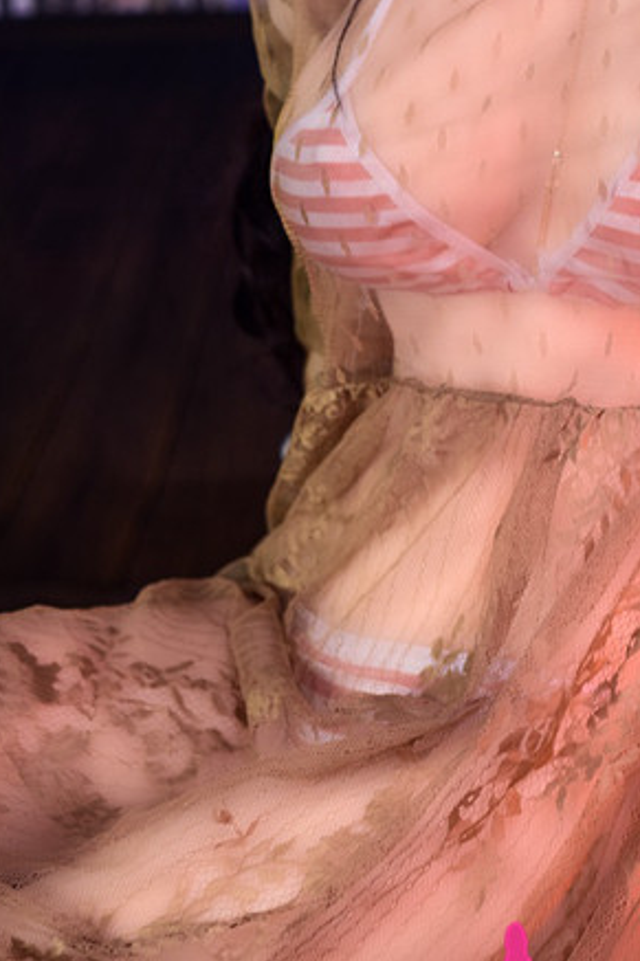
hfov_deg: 13.2
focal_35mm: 103
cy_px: 262
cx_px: 561
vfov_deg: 19.7
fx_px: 2749
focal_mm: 50
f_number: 3.2
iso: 100
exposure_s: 1/30
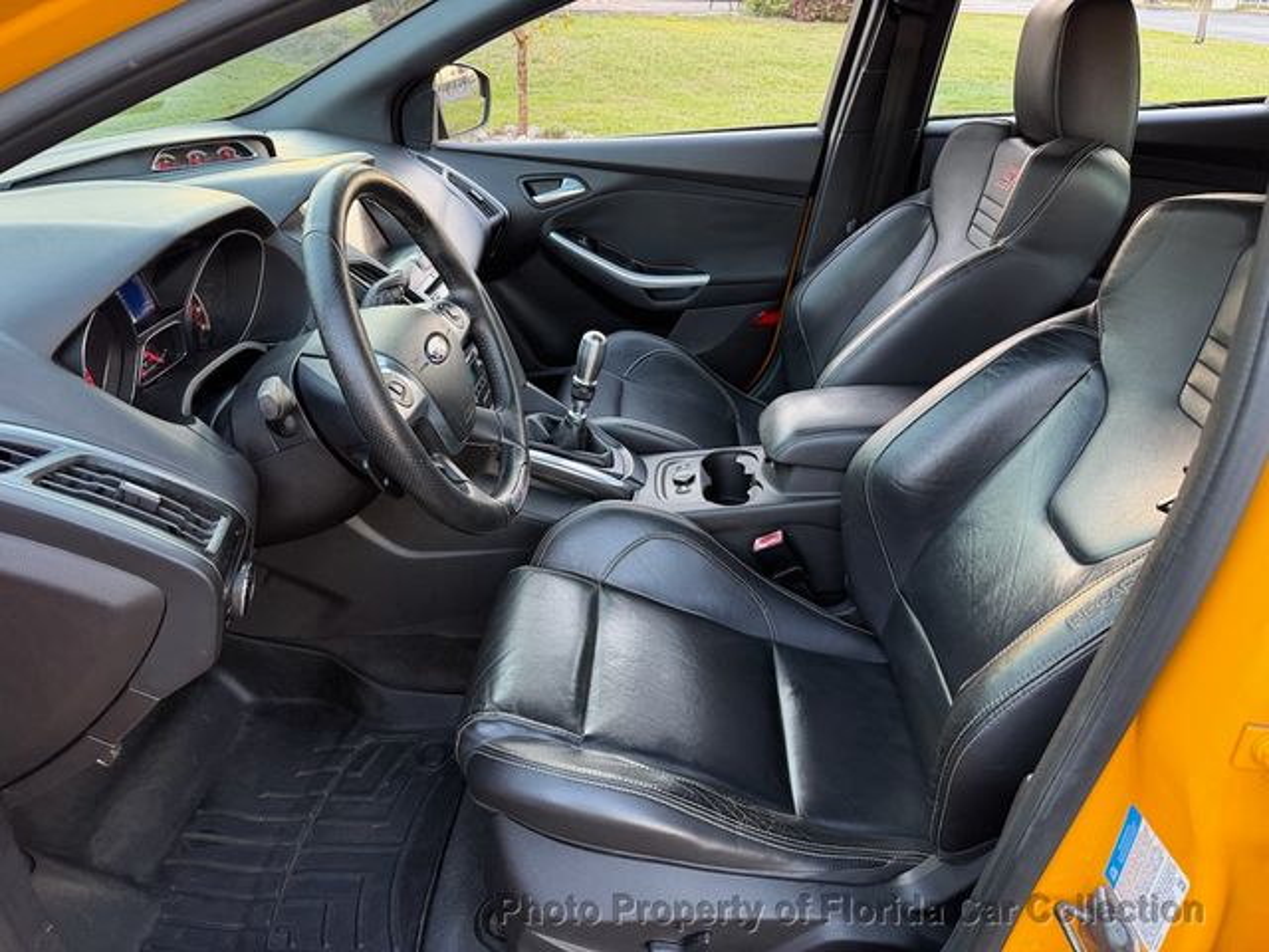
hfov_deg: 71.6
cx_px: 634
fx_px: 880
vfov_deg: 56.8
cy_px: 476
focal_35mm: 24
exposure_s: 1/75
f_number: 1.78
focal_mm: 6.76
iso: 200
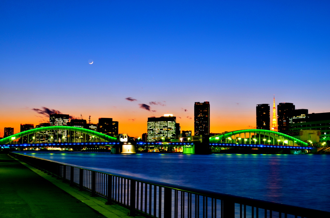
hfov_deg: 37.9
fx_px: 480
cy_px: 109
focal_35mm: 52
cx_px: 165
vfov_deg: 25.6
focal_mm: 35
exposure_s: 15
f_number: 11
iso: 100
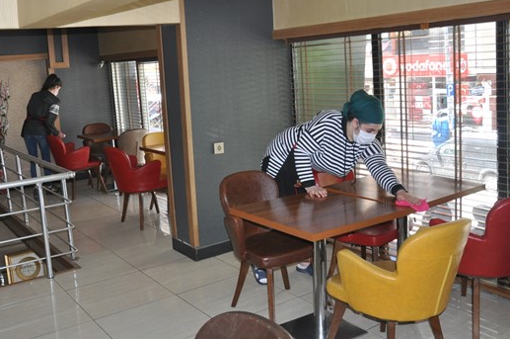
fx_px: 561
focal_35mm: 40
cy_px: 127
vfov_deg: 33.4
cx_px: 229
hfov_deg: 48.8
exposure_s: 1/200
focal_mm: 21
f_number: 5
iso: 1000
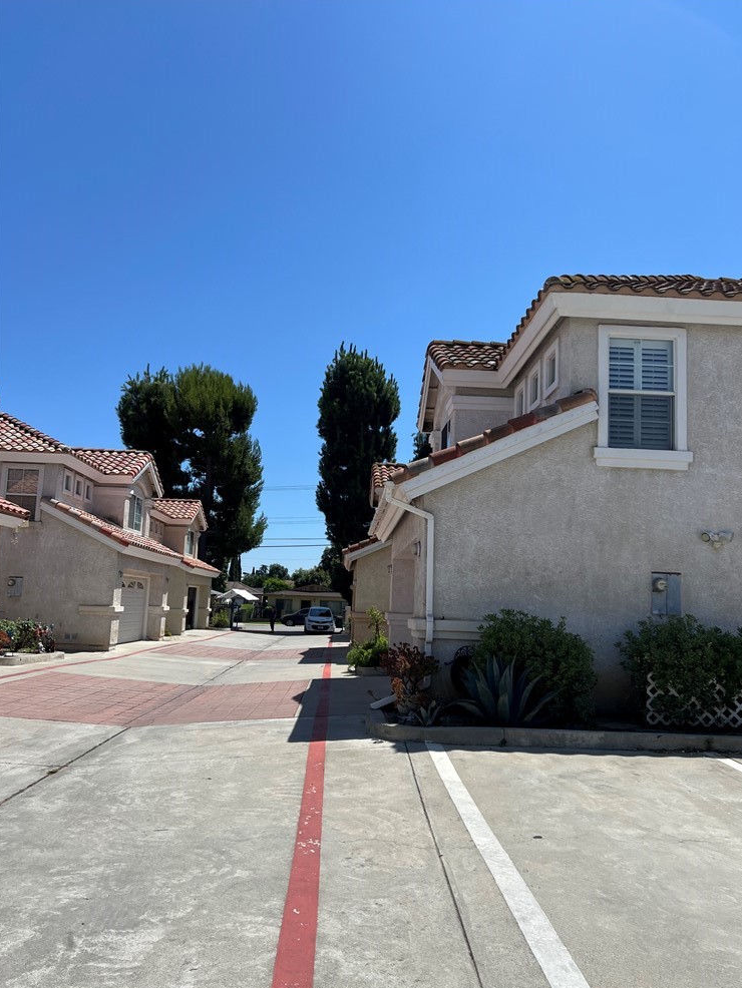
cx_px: 380
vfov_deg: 65.3
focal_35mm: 27
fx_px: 771
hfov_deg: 51.4
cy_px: 505
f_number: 1.5
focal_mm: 5.7
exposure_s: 1/5882
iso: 50
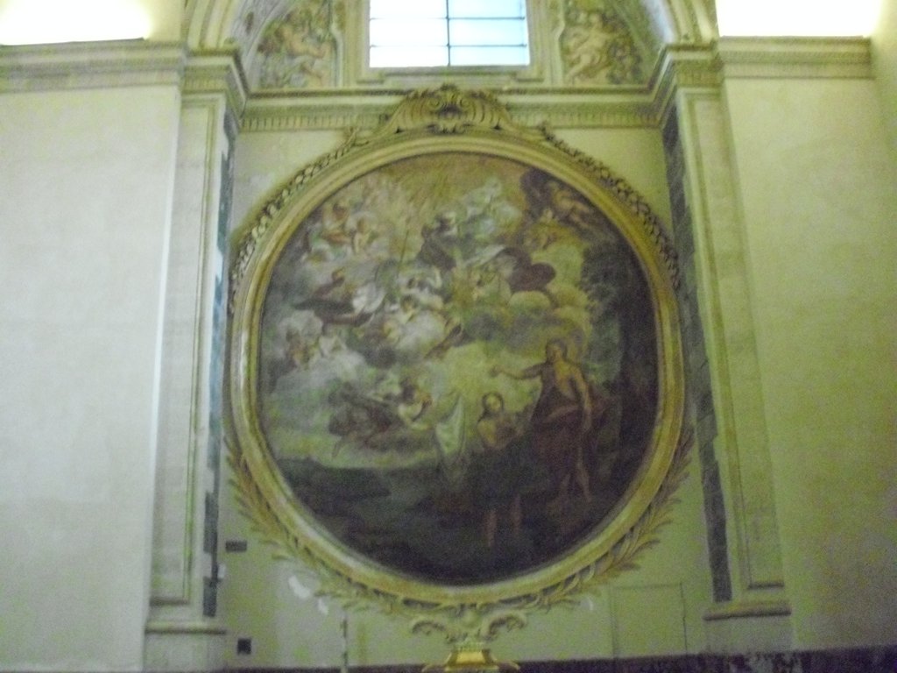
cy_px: 336
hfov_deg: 49.0
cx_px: 448
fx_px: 985
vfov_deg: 37.7
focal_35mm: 38
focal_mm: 6.2
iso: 1600
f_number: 2.8
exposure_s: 1/25
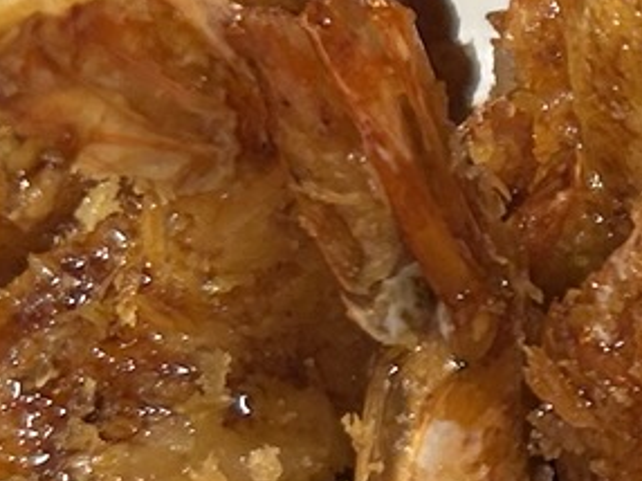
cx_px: 1107
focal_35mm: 182
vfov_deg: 8.1
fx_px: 3373
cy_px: 416
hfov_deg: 10.3
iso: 100
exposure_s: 1/100
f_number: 1.5
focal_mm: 5.7
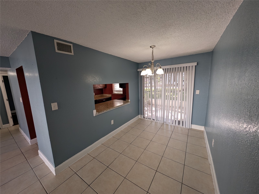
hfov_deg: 110.5
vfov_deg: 94.5
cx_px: 130
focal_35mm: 12
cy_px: 97
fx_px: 90
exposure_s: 1/120
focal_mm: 2.23
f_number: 1.95
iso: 80
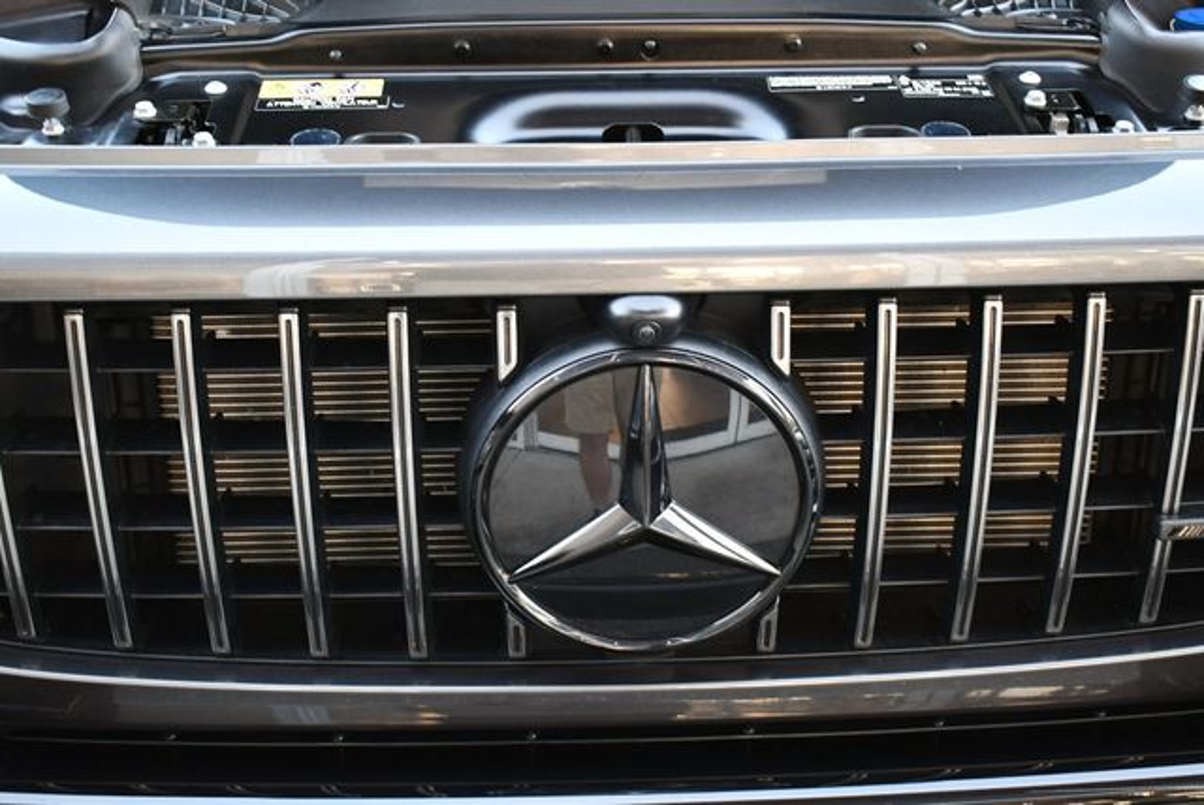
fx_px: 1607
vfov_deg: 28.1
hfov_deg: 41.1
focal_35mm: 48
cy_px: 402
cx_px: 602
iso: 800
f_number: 3.8
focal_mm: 24
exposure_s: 1/125
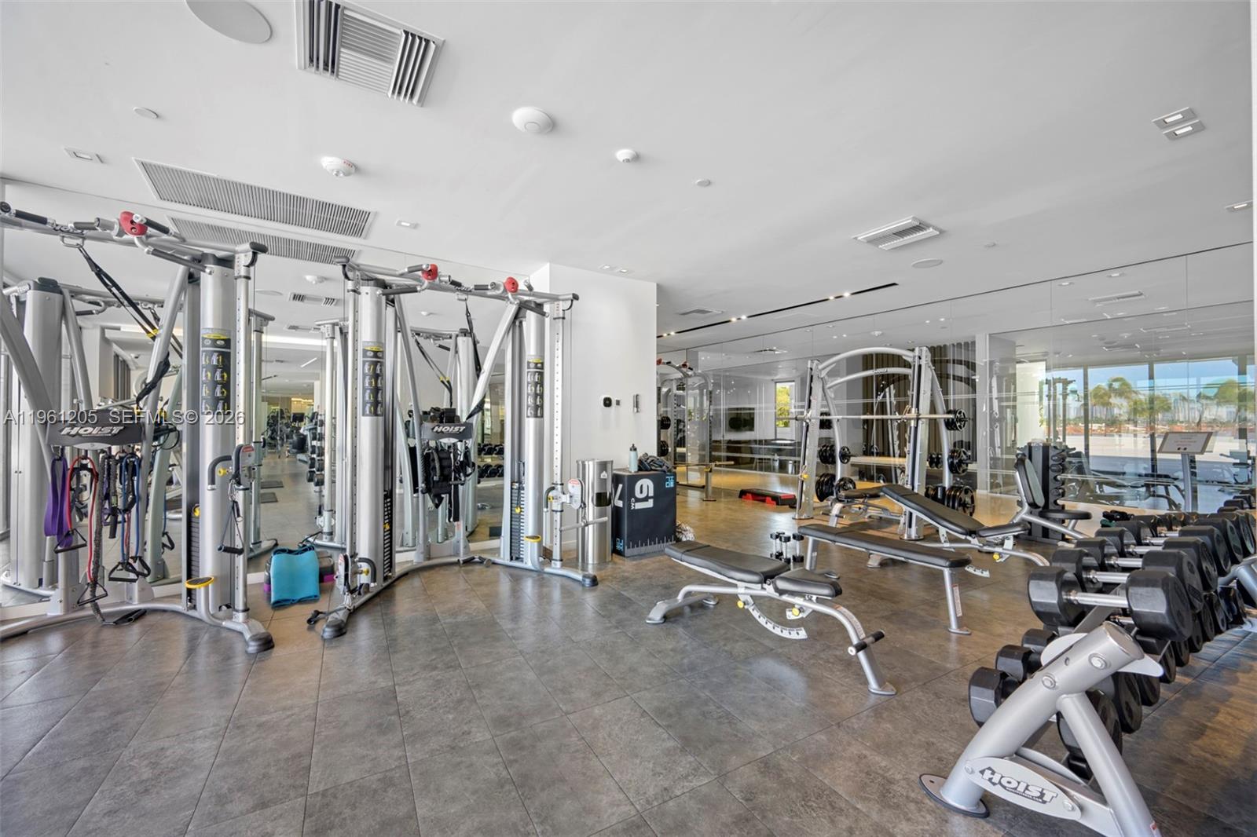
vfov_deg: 81.2
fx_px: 489
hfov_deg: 104.3
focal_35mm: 14
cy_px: 418
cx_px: 628
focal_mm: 14
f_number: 8
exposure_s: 1/2
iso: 100
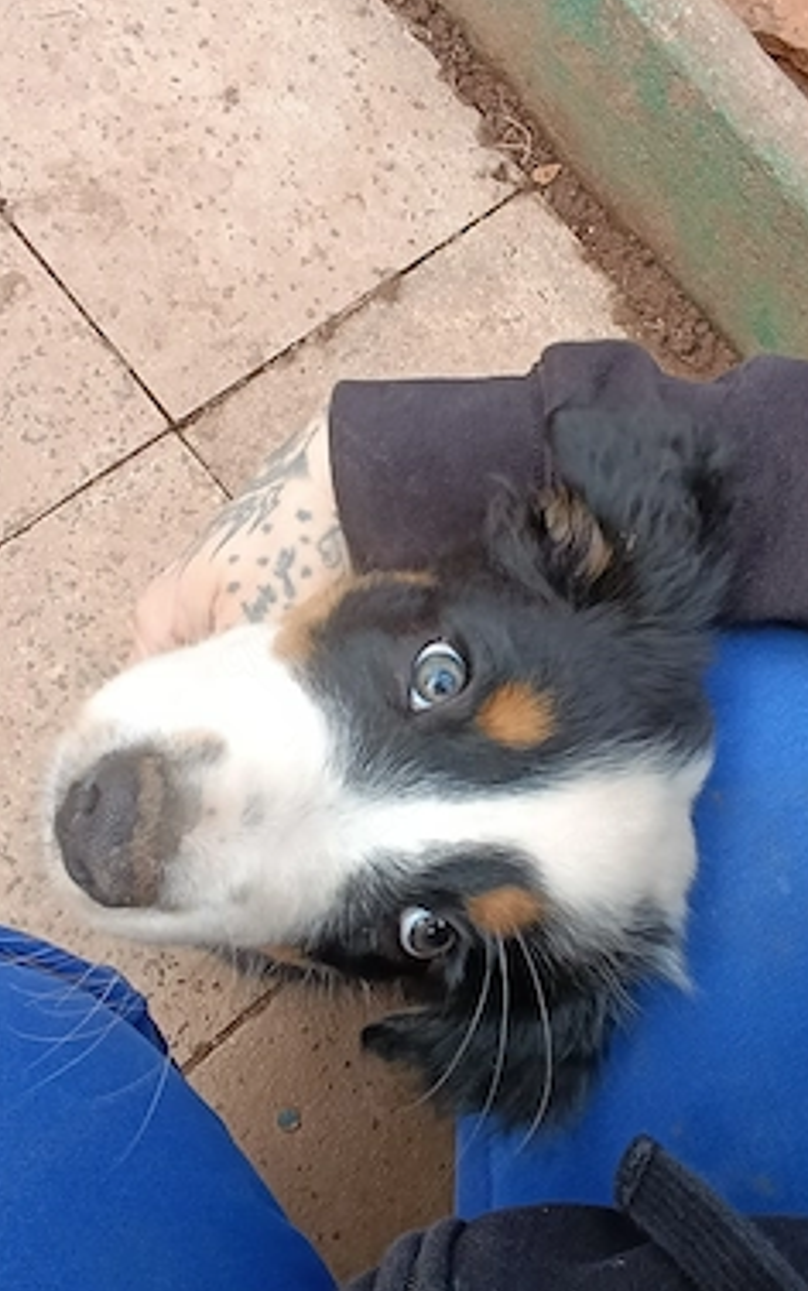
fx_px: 633
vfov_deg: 91.1
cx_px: 442
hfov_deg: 64.9
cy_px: 651
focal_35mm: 18
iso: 50
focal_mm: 1.65
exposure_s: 1/156
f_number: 2.2
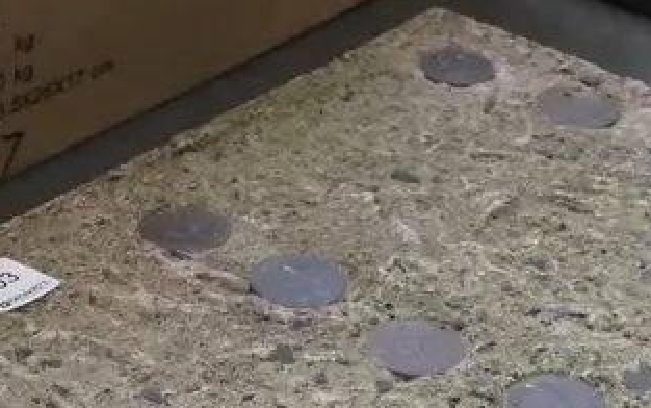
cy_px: 581
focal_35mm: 104
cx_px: 526
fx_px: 1846
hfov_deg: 19.8
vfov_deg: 12.1
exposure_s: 1/160
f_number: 5.6
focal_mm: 15
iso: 1600
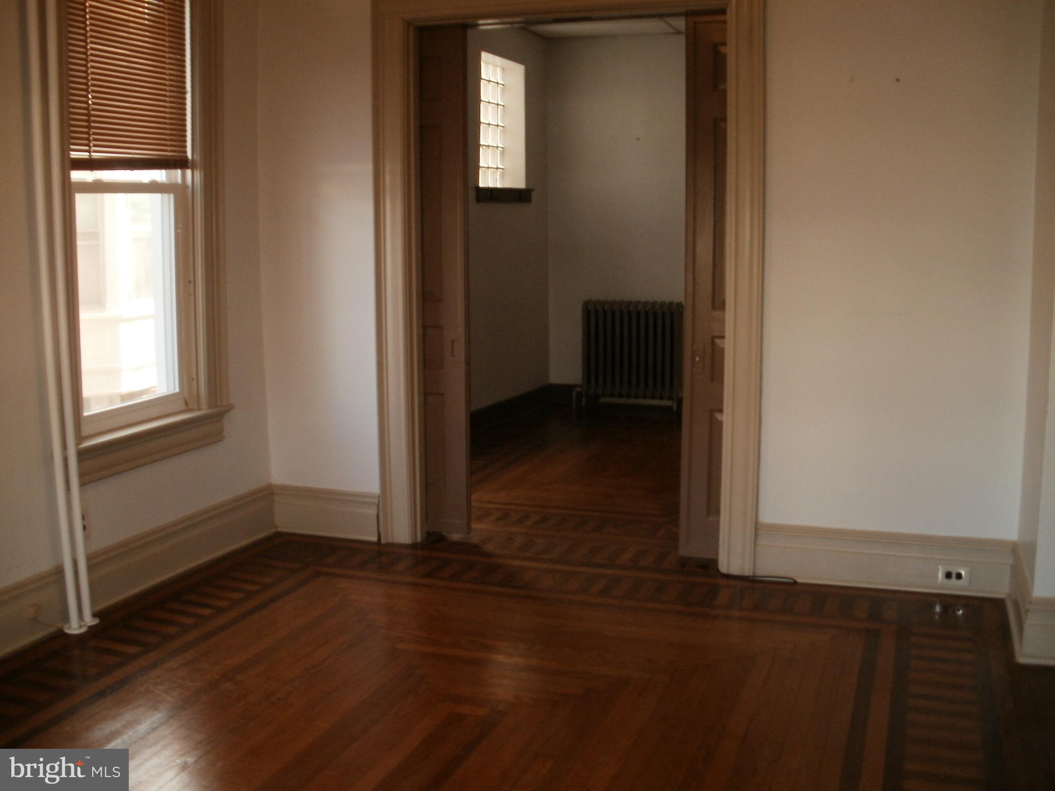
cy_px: 396
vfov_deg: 39.7
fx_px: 1097
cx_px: 528
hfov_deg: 51.4
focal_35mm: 36
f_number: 3.5
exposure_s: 1/30
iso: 125
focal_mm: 6.3
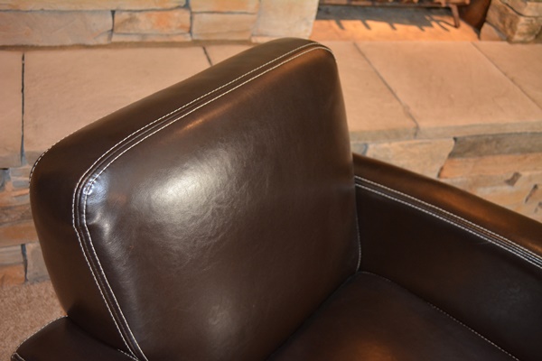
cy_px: 180
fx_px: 542
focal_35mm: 36
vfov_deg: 36.9
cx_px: 271
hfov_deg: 53.1
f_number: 4
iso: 1800
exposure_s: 1/60
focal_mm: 24
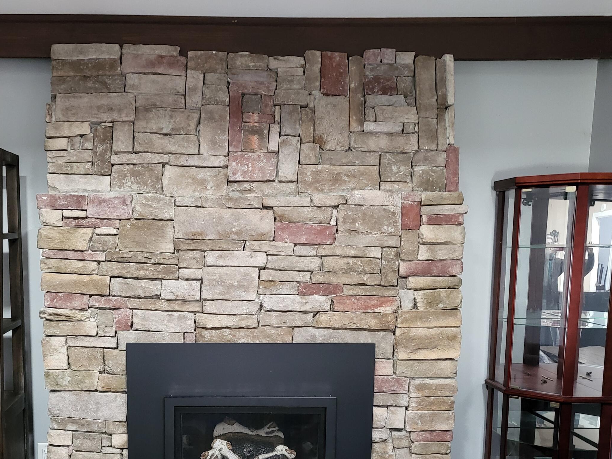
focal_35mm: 38
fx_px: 672
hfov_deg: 48.6
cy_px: 326
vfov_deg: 37.1
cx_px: 240
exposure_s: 1/30
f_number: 1.8
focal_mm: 4.25
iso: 640
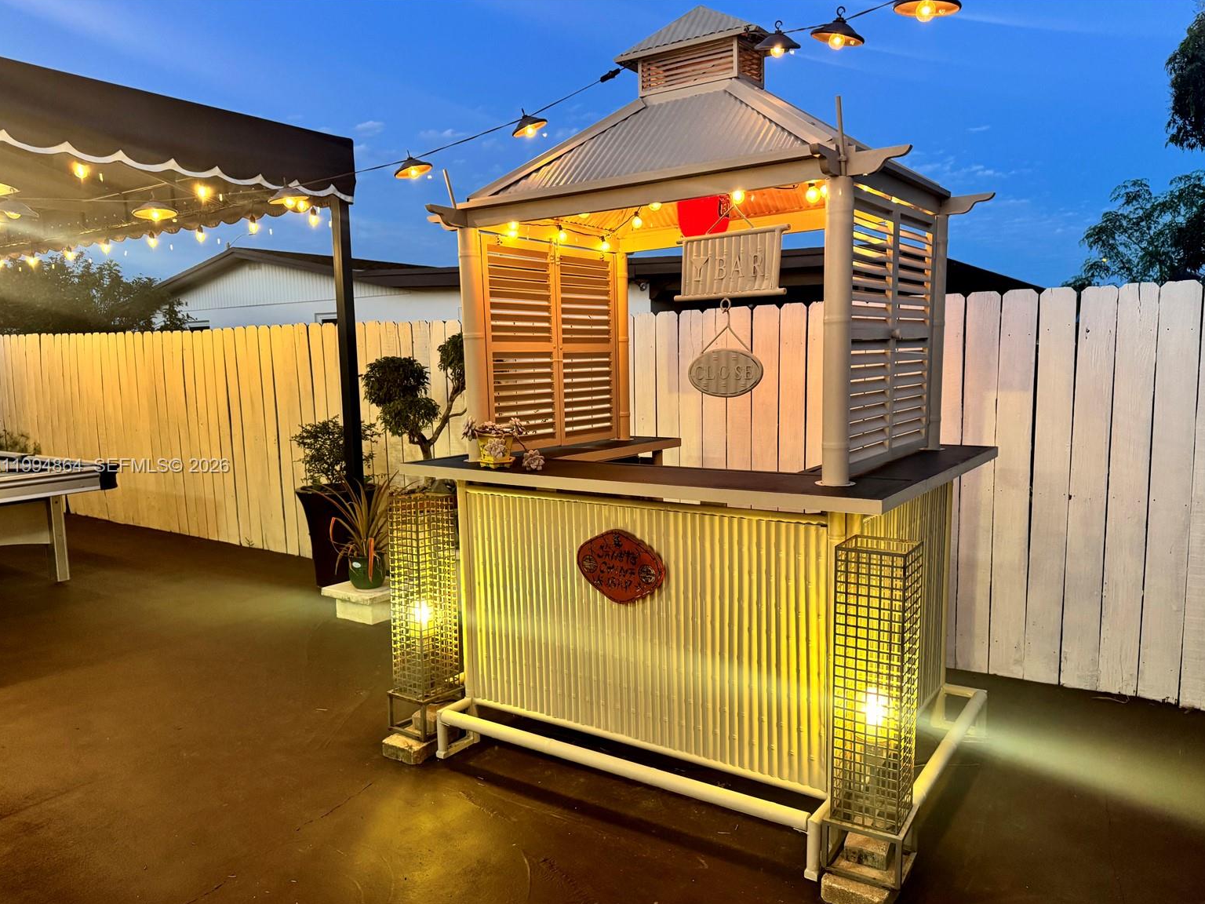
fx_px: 870
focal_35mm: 25
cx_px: 613
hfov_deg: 69.4
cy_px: 467
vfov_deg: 54.9
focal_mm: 6.76
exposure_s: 1/60
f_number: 1.78
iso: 400
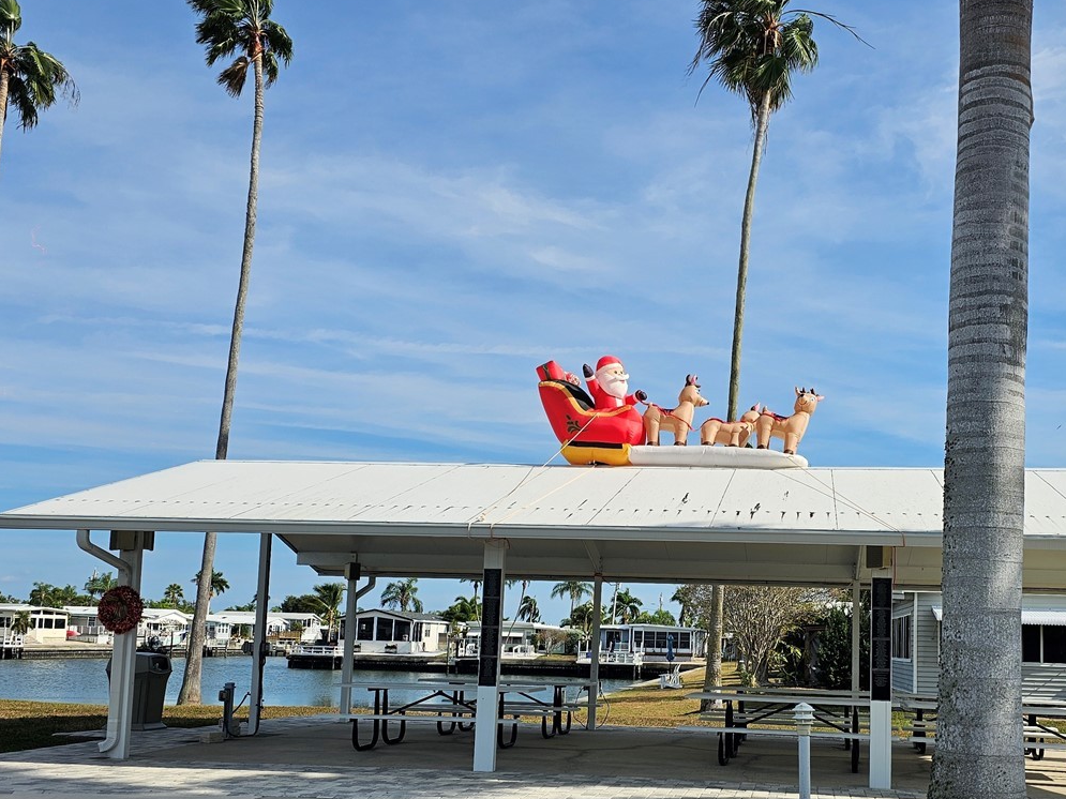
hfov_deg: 49.8
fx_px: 1139
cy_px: 541
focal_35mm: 37
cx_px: 649
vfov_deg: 38.2
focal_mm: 6.3
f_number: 1.7
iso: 10
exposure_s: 1/1339
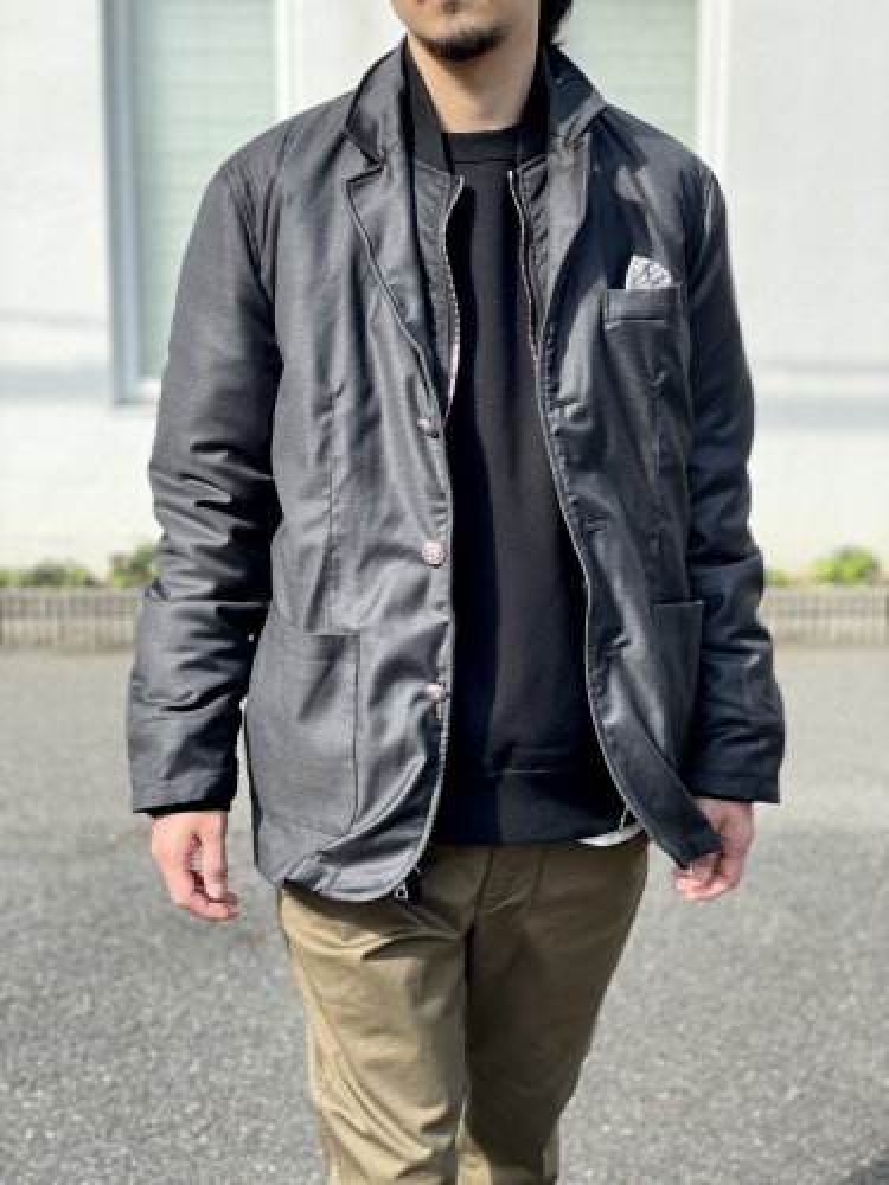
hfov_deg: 28.0
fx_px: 1781
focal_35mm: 52
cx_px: 444
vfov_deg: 36.8
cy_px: 592
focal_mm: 6
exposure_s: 1/648
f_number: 2
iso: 32
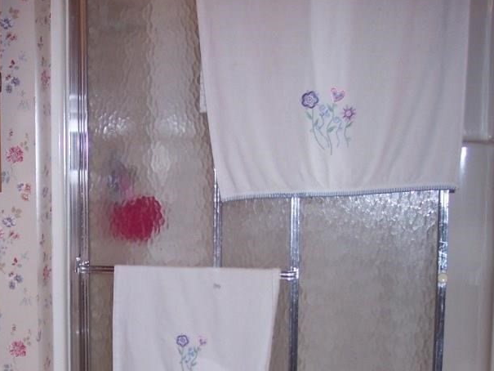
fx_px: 942
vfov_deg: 22.1
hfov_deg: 29.1
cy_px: 266
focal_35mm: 66
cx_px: 154
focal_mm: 8
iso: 100
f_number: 2.8
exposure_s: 1/60
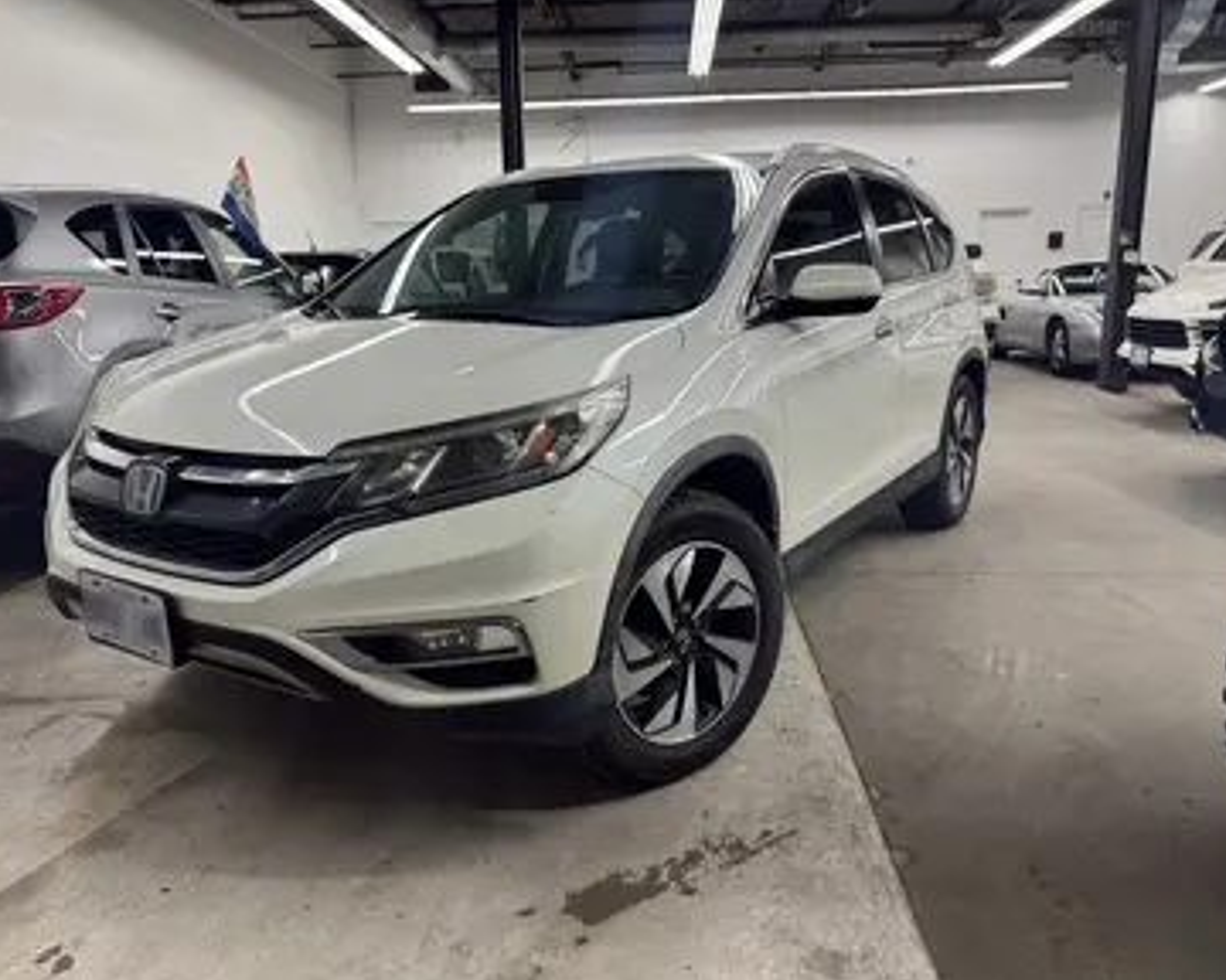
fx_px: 943
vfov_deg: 54.9
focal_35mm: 26
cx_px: 582
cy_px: 476
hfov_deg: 66.0
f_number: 1.78
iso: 125
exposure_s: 1/120
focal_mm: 6.76
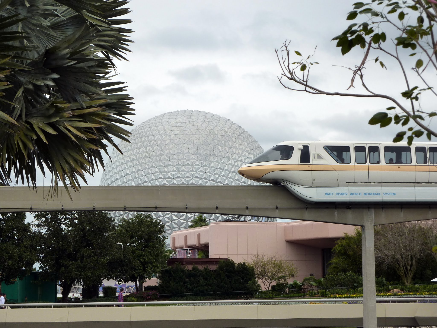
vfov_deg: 13.3
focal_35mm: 111
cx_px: 218
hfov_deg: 17.7
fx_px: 1401
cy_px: 164
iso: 125
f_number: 5.6
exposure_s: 1/640
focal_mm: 18.2
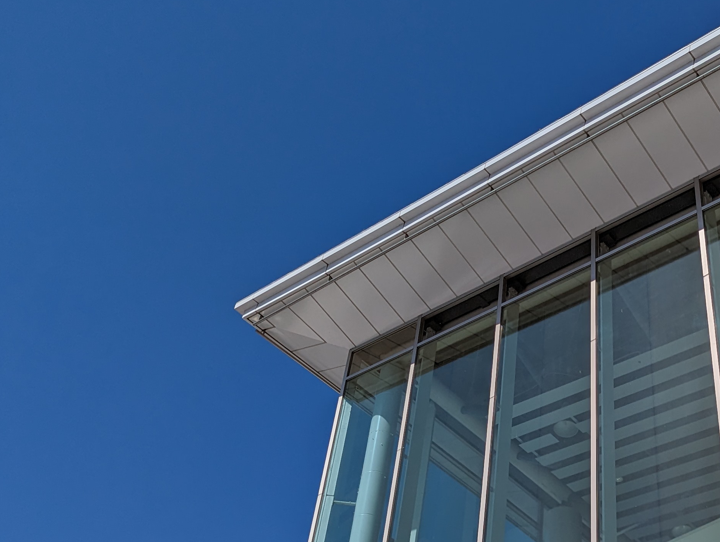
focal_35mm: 52
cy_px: 429
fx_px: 1083
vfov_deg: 27.6
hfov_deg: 34.9
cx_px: 630
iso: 45
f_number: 1.85
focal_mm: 6.81
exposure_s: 1/7092
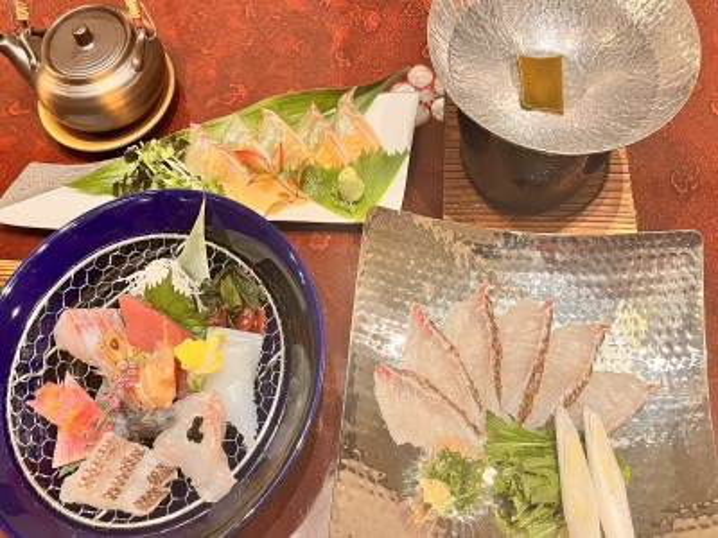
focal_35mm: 26
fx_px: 539
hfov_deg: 67.3
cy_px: 269
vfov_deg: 53.1
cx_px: 359
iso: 125
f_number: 1.6
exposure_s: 1/60
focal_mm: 5.1
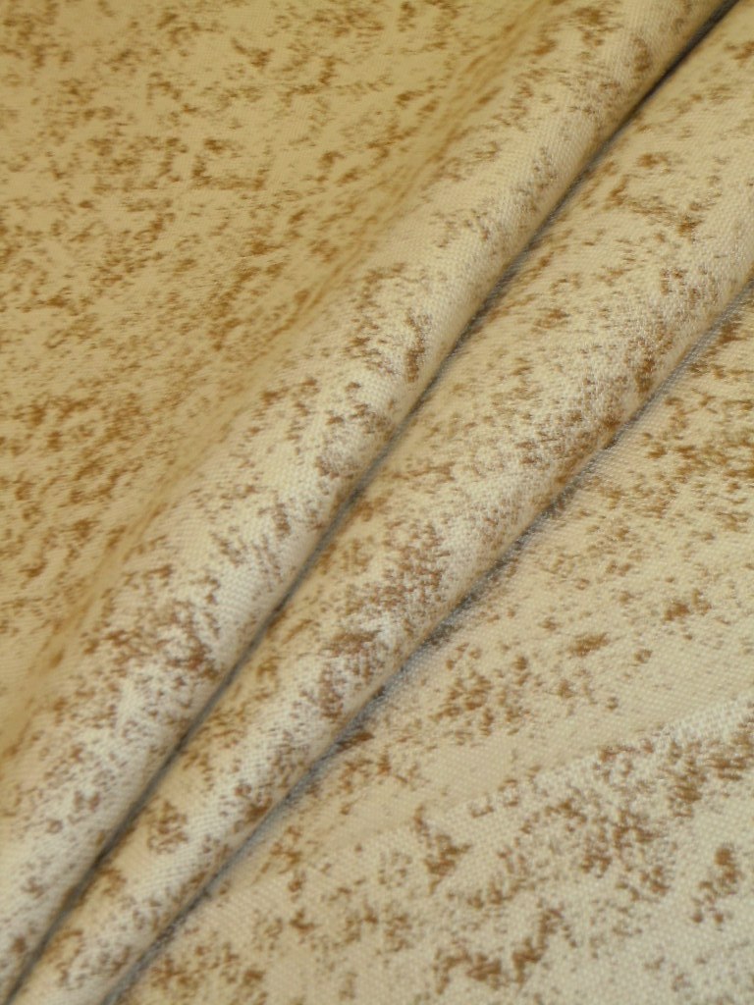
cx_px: 377
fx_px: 1307
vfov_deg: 42.1
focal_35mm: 45
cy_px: 502
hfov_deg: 32.2
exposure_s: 1/30
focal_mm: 8.1
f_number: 4.6
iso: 250
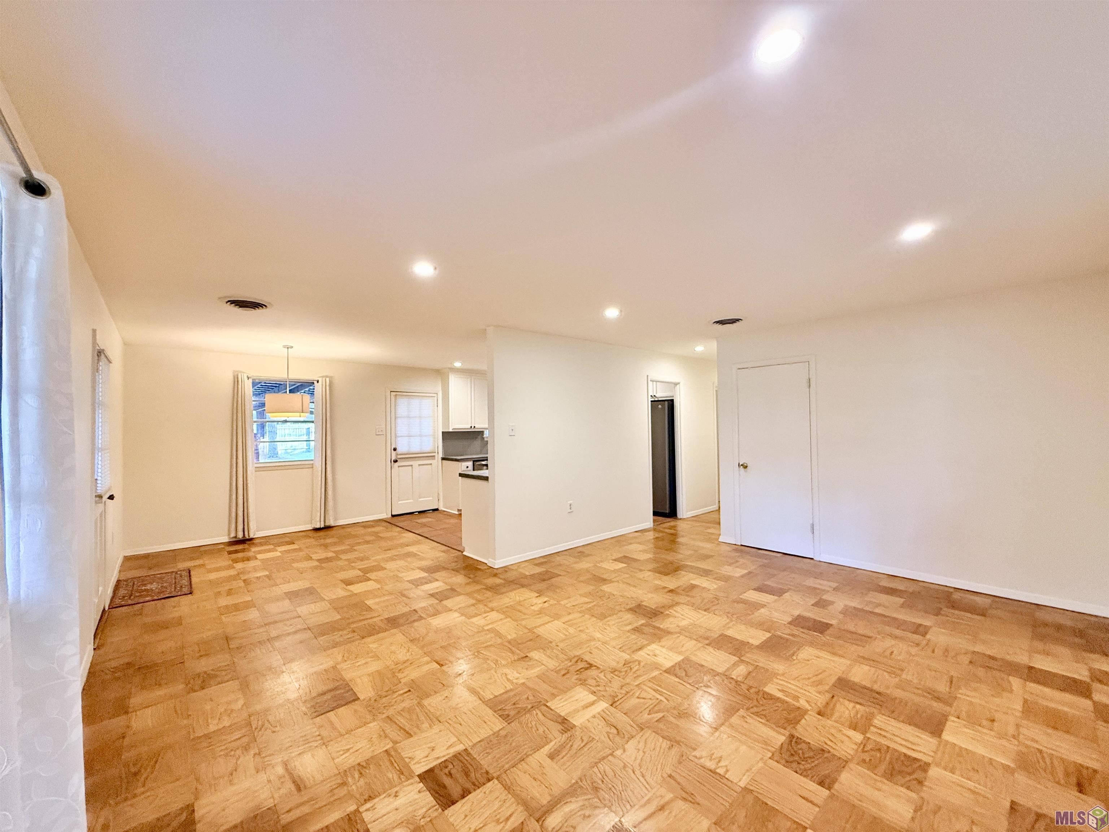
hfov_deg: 102.1
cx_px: 554
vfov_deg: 85.7
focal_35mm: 14
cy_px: 416
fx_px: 449
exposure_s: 1/120
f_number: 2.2
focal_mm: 2.22
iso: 500
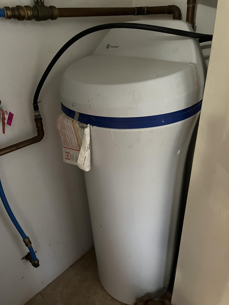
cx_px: 114
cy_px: 152
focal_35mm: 26
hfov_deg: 53.1
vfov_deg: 67.3
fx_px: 229
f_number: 1.6
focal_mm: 5.1
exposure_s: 1/30
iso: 640
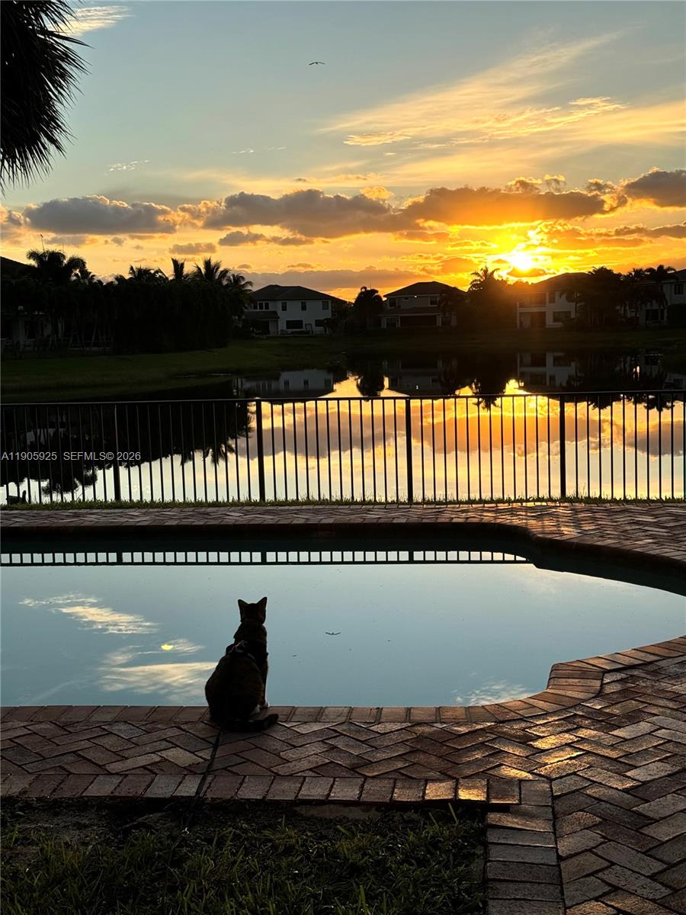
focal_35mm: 48
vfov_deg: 39.7
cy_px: 458
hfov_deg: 30.3
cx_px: 343
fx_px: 1268
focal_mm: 6.76
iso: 64
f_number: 1.78
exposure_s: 1/2833
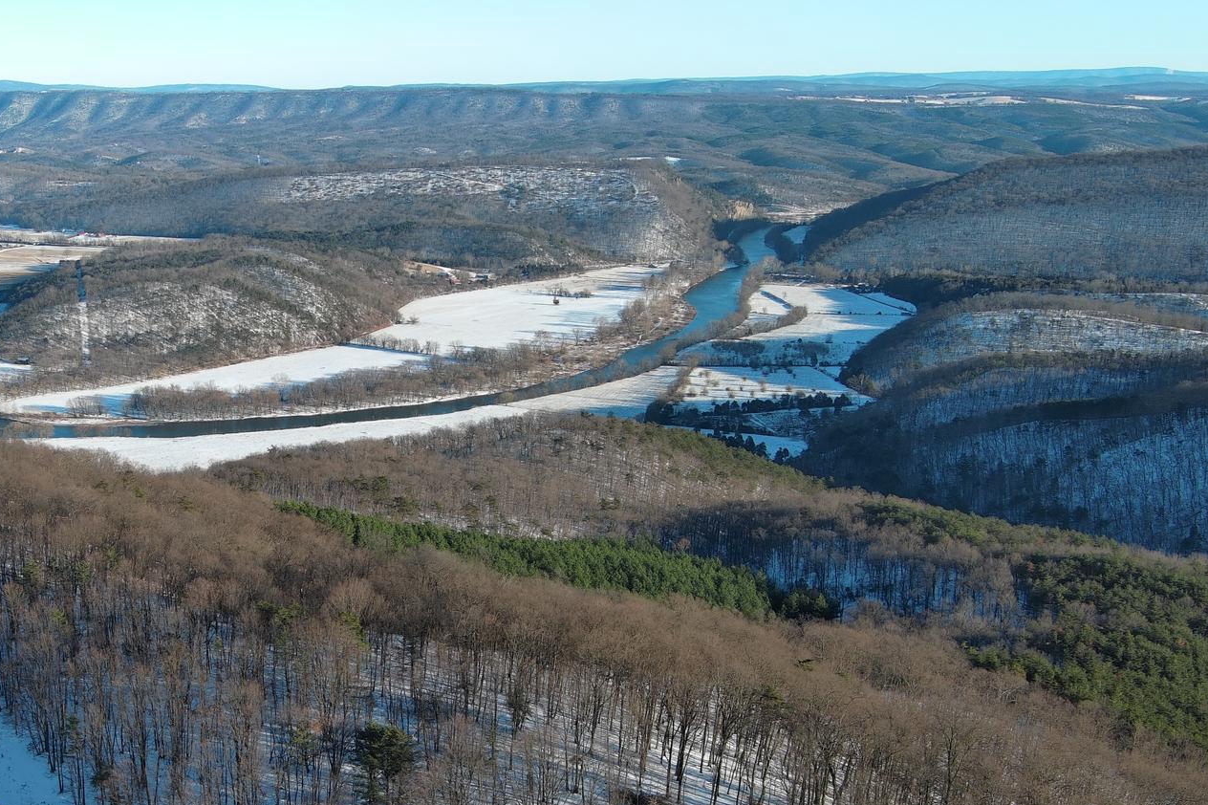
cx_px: 345
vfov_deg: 28.6
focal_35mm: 47
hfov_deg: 41.0
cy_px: 484
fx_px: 1577
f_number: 2.8
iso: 100
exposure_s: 1/641
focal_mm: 10.57
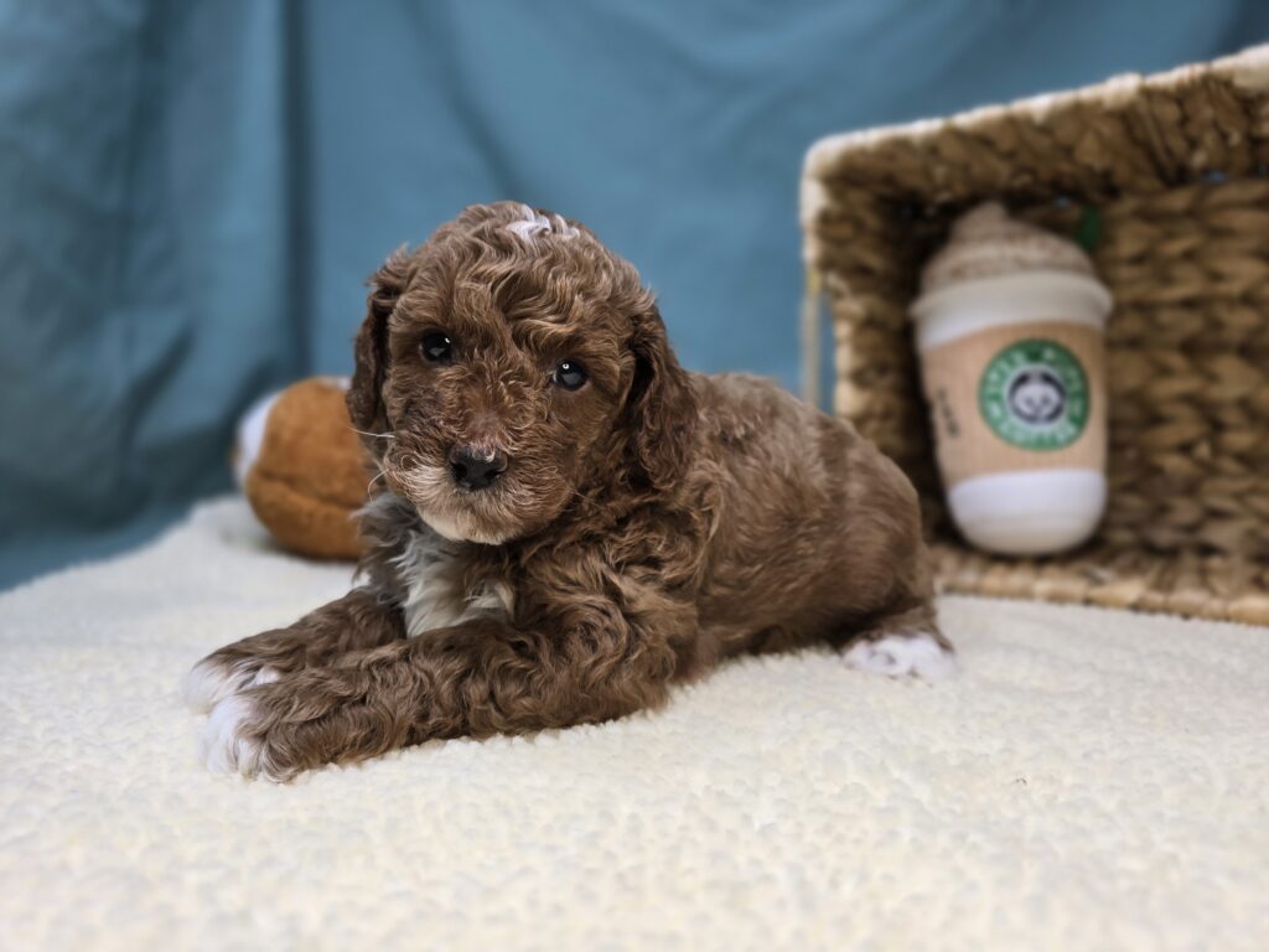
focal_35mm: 23
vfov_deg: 58.9
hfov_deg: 73.9
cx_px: 634
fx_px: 843
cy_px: 476
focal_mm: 6.3
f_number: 1.7
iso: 50
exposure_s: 1/120
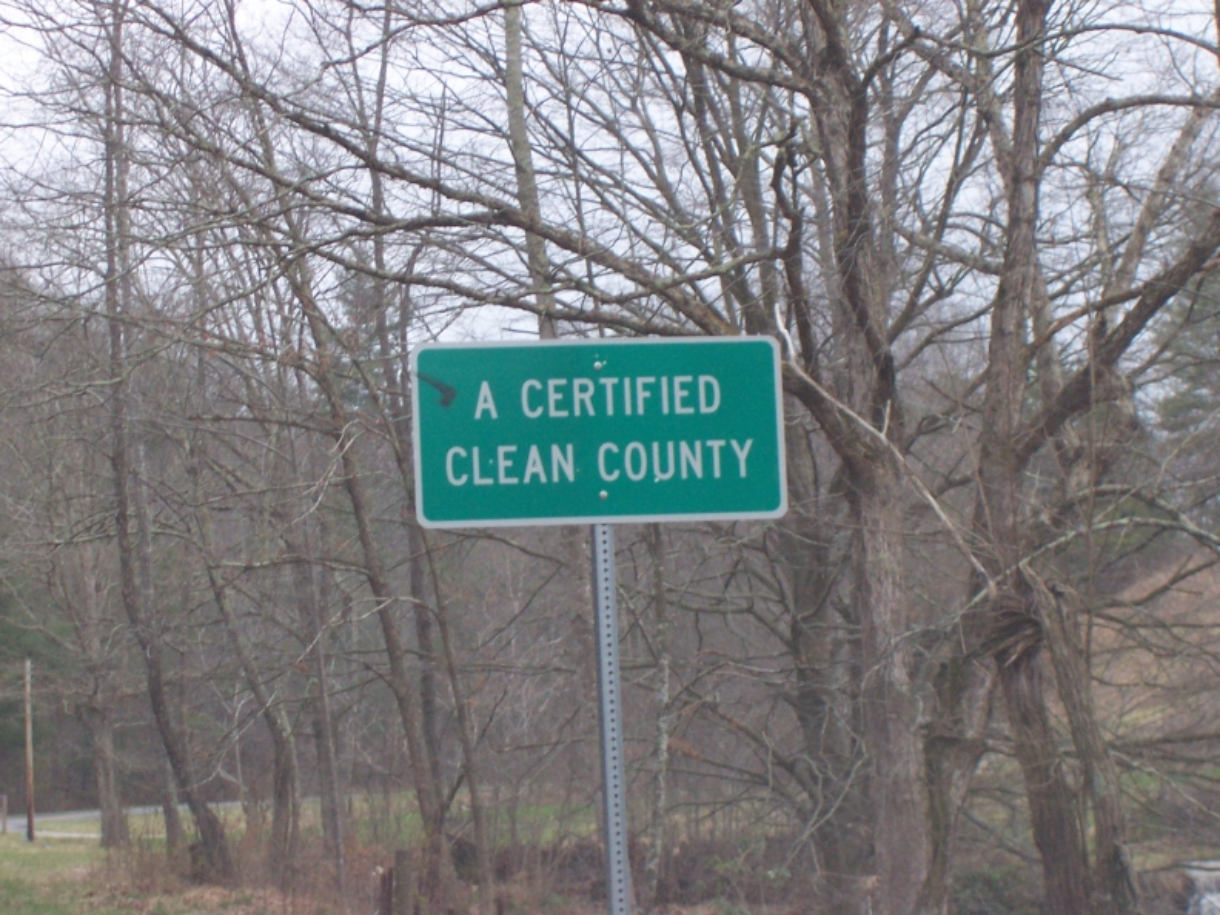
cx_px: 610
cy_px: 458
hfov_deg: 17.7
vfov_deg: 13.3
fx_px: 3912
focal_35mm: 111
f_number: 4.8
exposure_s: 1/60
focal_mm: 16.8
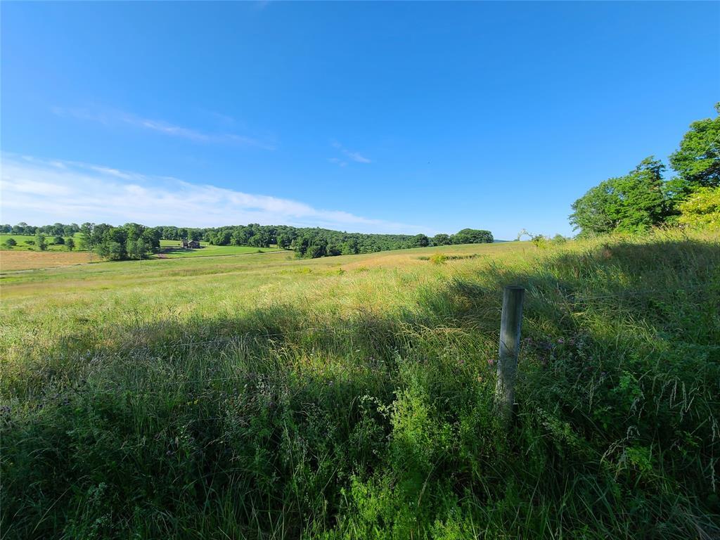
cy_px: 270
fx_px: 270
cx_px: 360
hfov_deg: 106.2
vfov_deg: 89.9
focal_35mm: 13
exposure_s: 1/1063
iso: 50
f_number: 2.2
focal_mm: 2.2
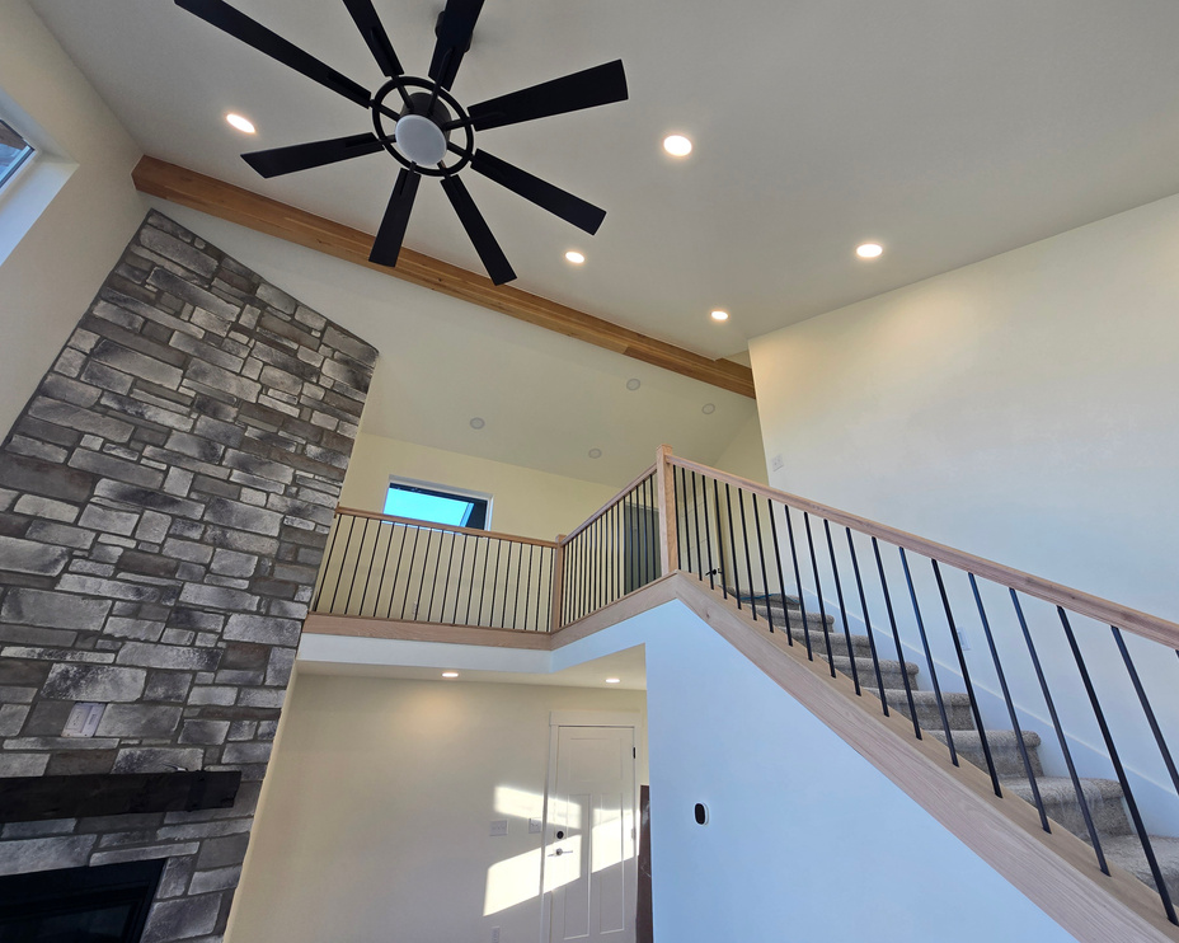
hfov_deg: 100.6
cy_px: 485
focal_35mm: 14
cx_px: 630
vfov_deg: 87.9
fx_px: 488
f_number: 2.2
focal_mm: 2.2
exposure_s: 1/120
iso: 50
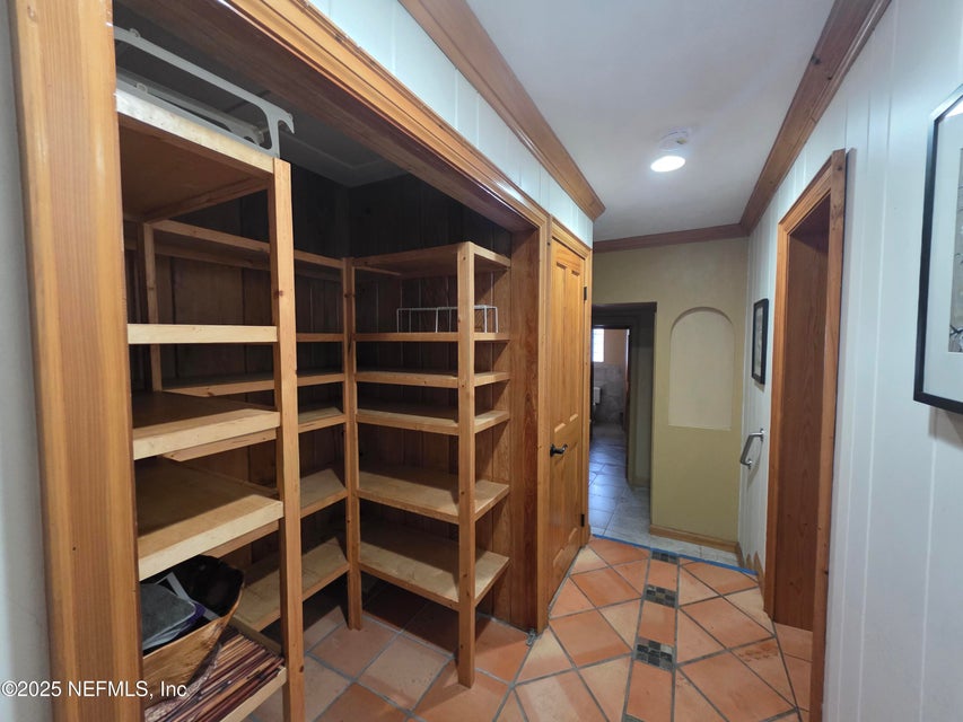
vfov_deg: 89.9
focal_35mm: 13
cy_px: 361
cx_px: 482
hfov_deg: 106.2
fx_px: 362
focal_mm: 2.2
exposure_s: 1/60
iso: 640
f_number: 1.9
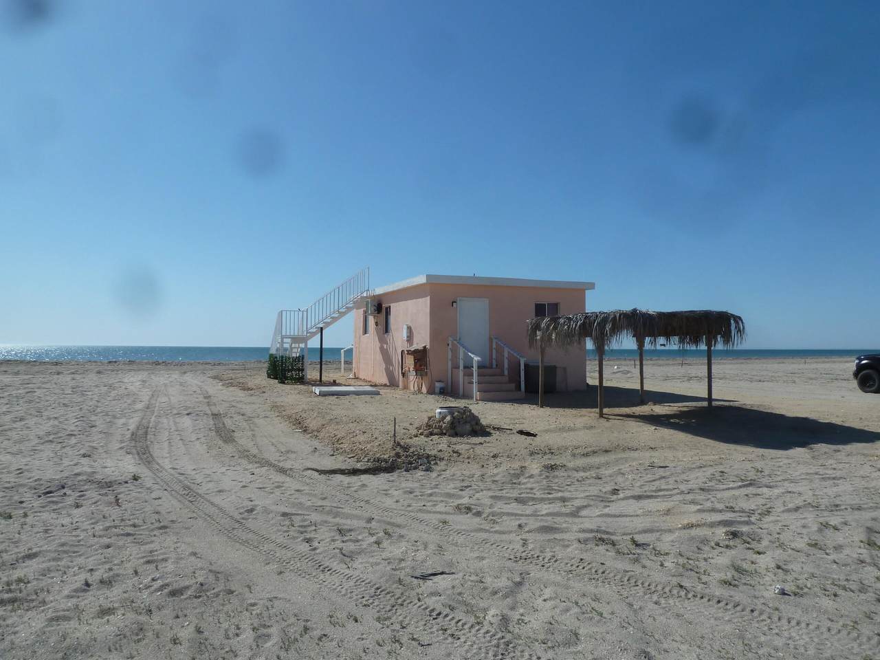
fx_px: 636
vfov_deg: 54.9
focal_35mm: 25
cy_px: 330
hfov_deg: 69.4
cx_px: 440
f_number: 5.6
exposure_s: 1/640
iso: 80
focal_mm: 4.1
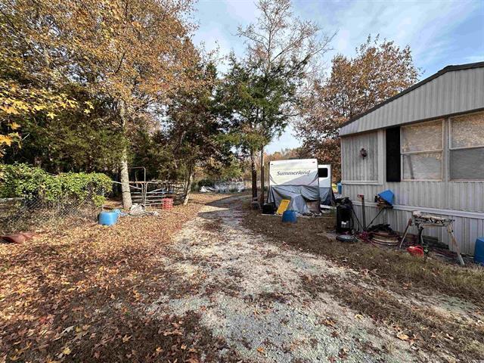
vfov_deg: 85.7
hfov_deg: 102.1
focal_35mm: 14
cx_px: 242
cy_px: 182
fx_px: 196
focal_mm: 2.22
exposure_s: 1/694
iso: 40
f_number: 2.2
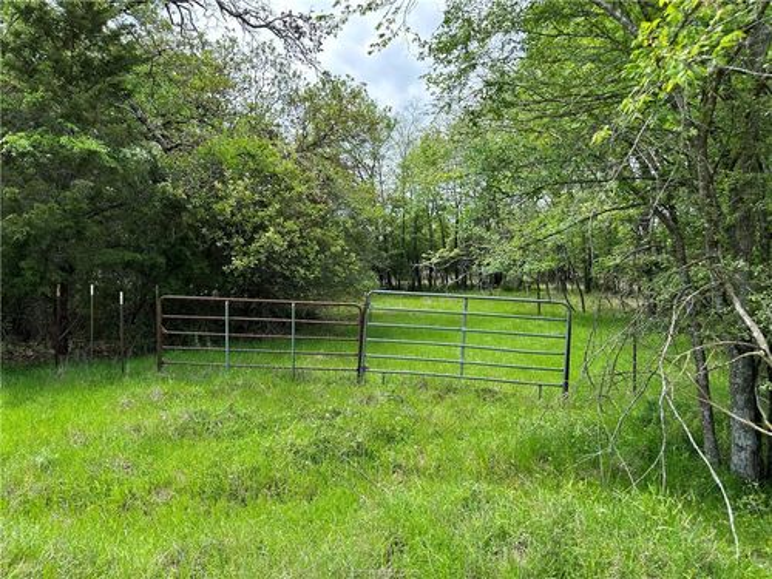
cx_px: 386
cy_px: 290
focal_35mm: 24
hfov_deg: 71.6
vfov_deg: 56.8
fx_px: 535
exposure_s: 1/1256
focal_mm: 6.86
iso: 80
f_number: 1.78
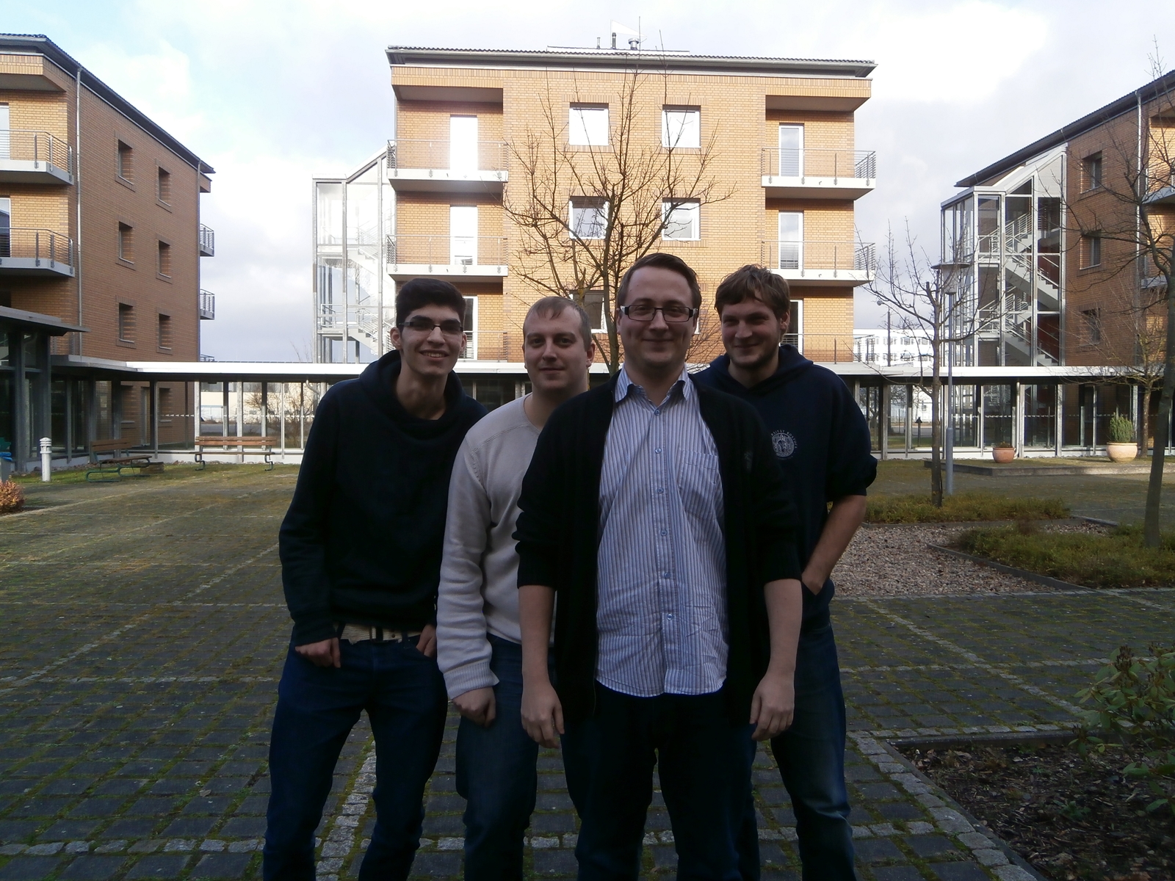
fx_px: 883
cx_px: 588
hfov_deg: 67.3
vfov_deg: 53.1
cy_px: 440
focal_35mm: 26
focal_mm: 4.7
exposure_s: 1/400
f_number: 2.8
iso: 80
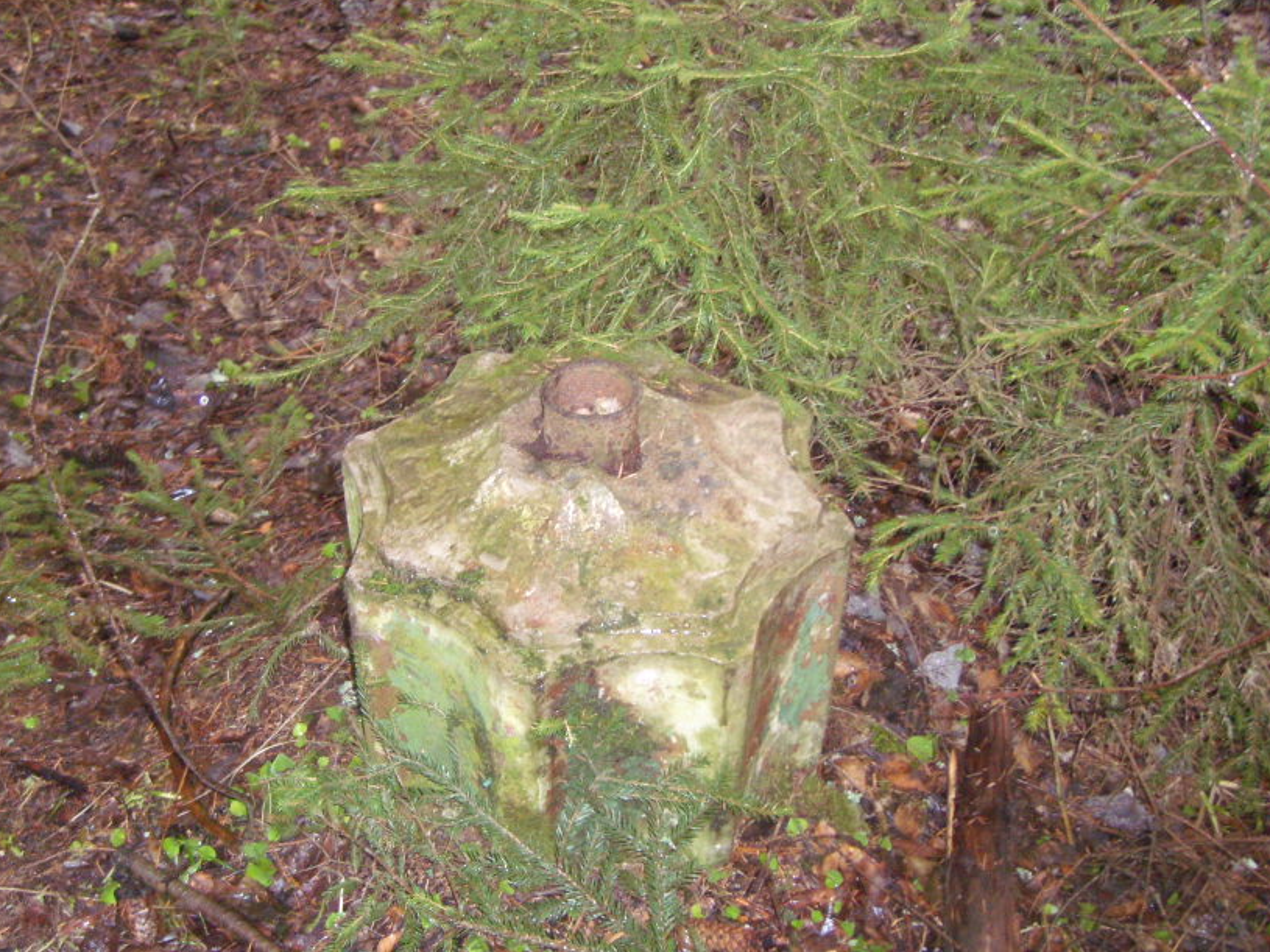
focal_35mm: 44
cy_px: 466
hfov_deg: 42.9
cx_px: 594
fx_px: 1614
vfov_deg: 32.9
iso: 400
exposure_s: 1/30
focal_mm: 5.8
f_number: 2.8
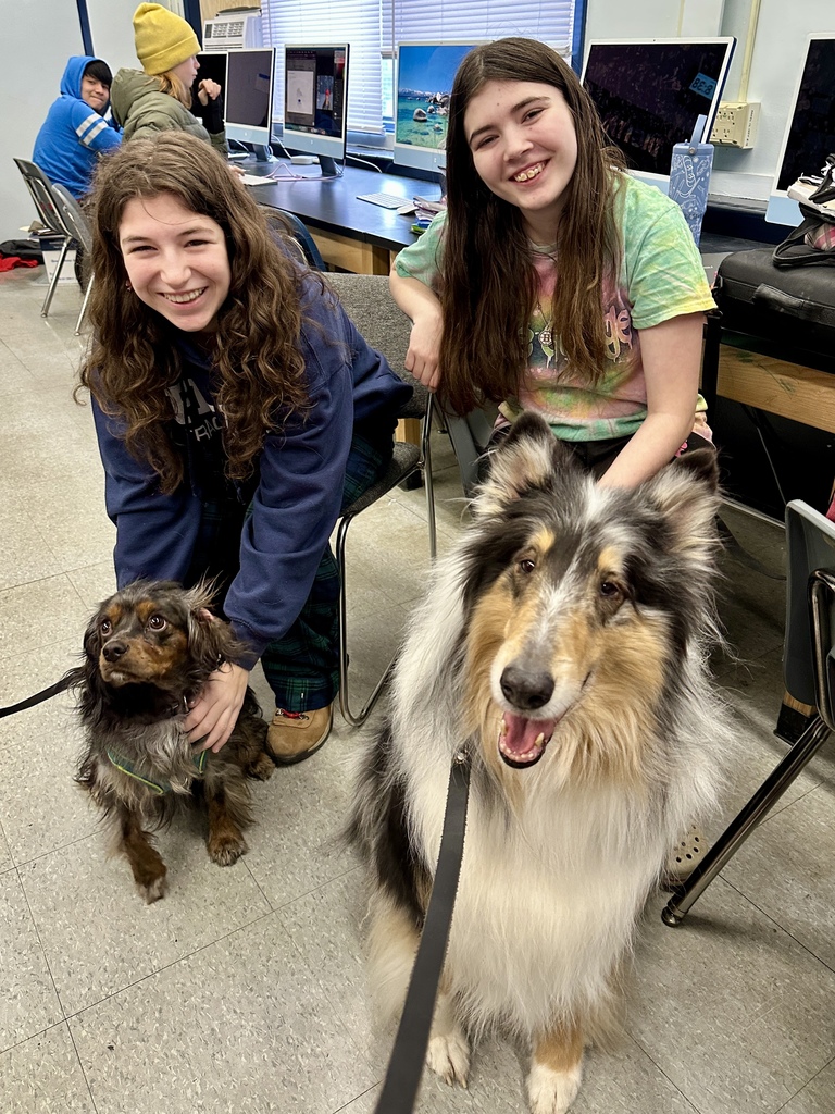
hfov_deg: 56.8
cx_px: 418
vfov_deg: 71.6
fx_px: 772
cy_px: 557
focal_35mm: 24
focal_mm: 6.86
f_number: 1.78
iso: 250
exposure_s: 1/60
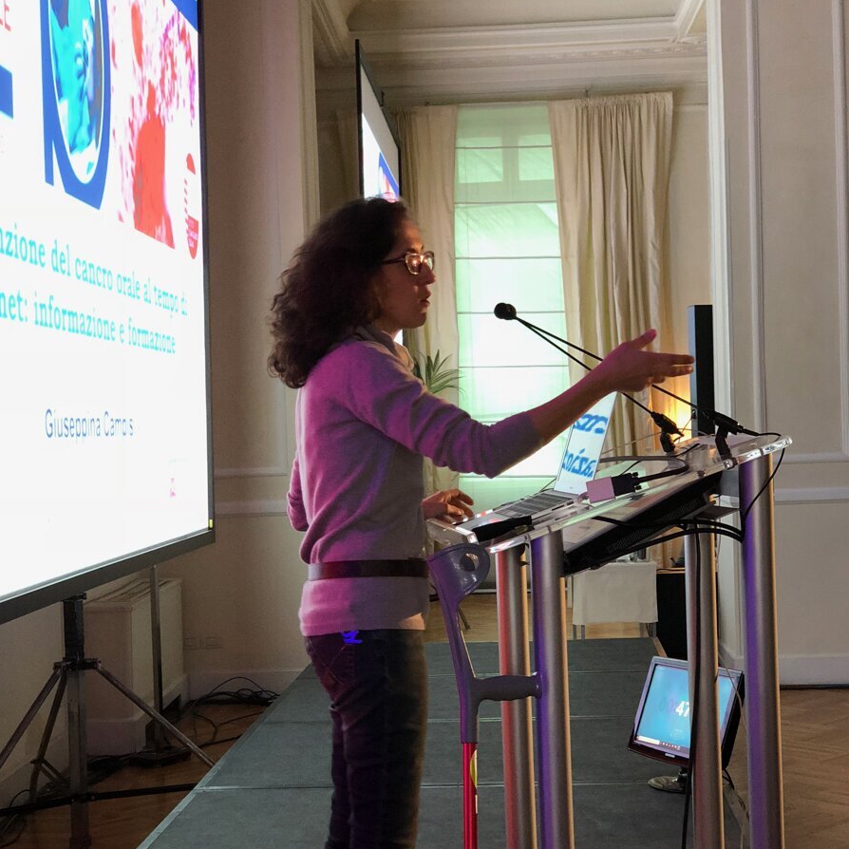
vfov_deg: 27.7
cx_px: 423
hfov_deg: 27.7
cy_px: 489
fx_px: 1720
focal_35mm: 62
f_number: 2.4
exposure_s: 1/17
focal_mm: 6
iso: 160
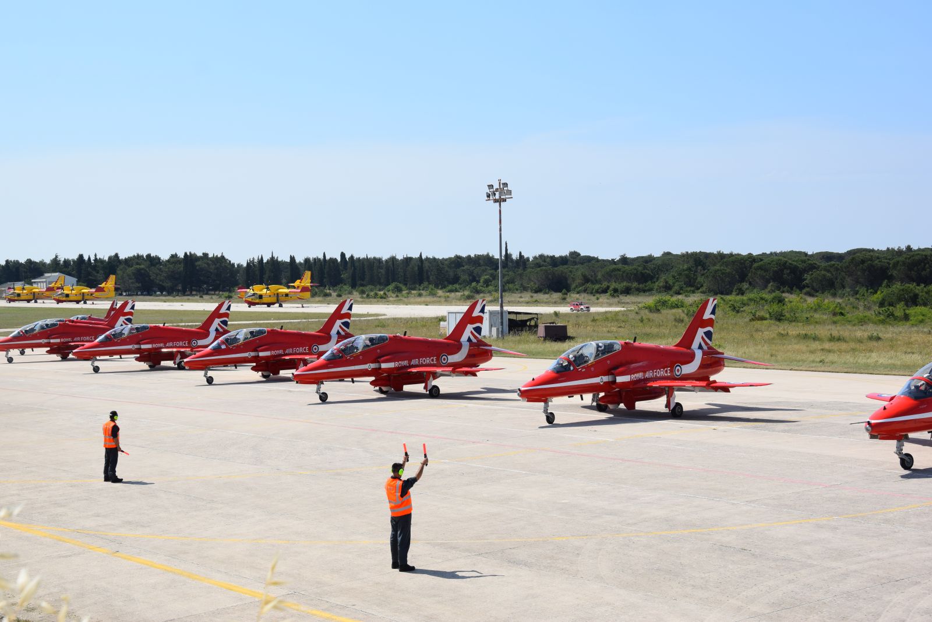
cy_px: 311
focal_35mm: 51
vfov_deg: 26.5
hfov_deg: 38.9
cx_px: 466
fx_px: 1320
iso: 200
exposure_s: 1/400
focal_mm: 34
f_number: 10
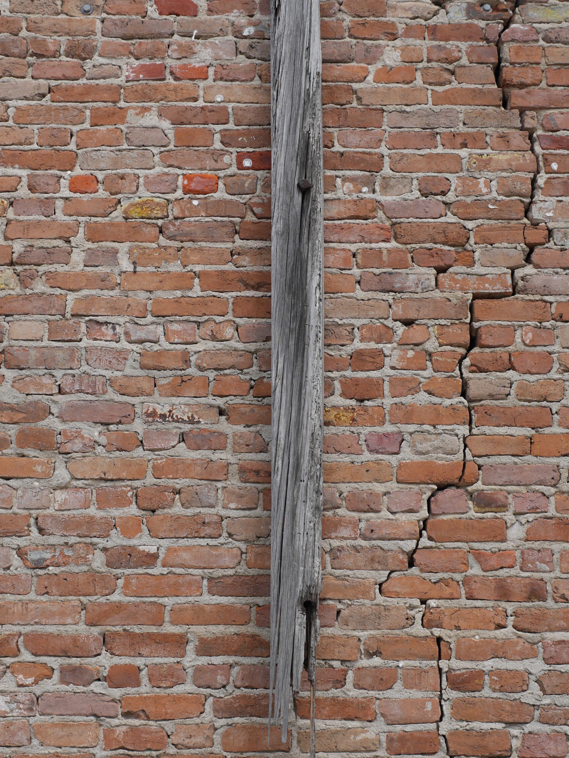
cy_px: 414
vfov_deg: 33.8
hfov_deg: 25.6
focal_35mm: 57
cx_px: 264
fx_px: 1249
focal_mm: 25
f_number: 4
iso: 200
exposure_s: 1/1300
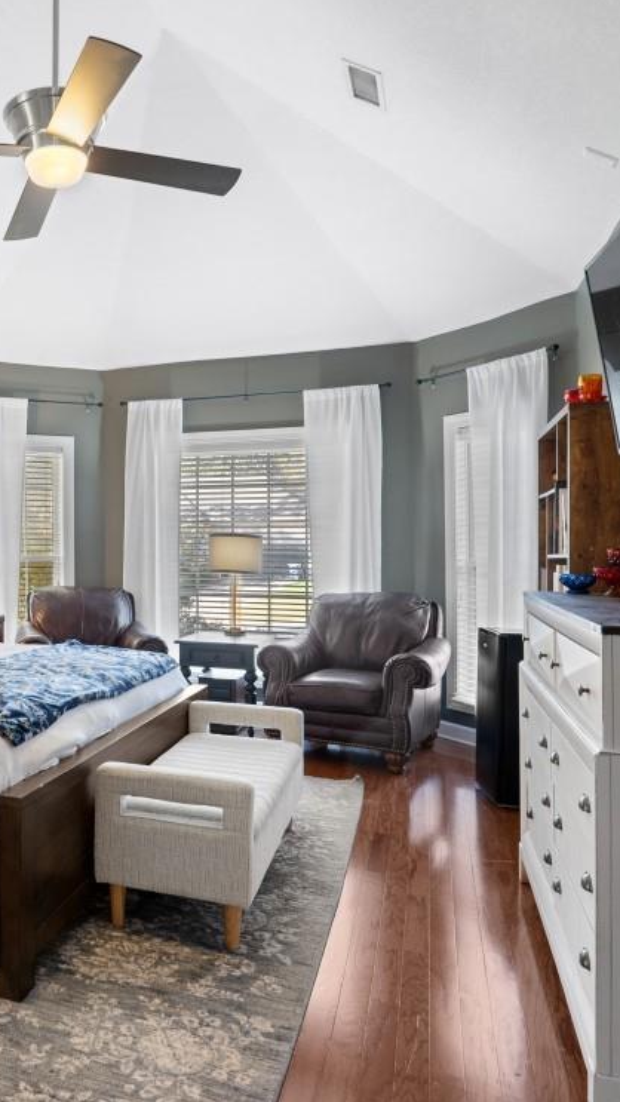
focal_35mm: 26
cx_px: 61
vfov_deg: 71.9
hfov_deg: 40.9
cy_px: 562
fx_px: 760
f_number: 5.6
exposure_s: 1/6
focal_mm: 16
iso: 1250
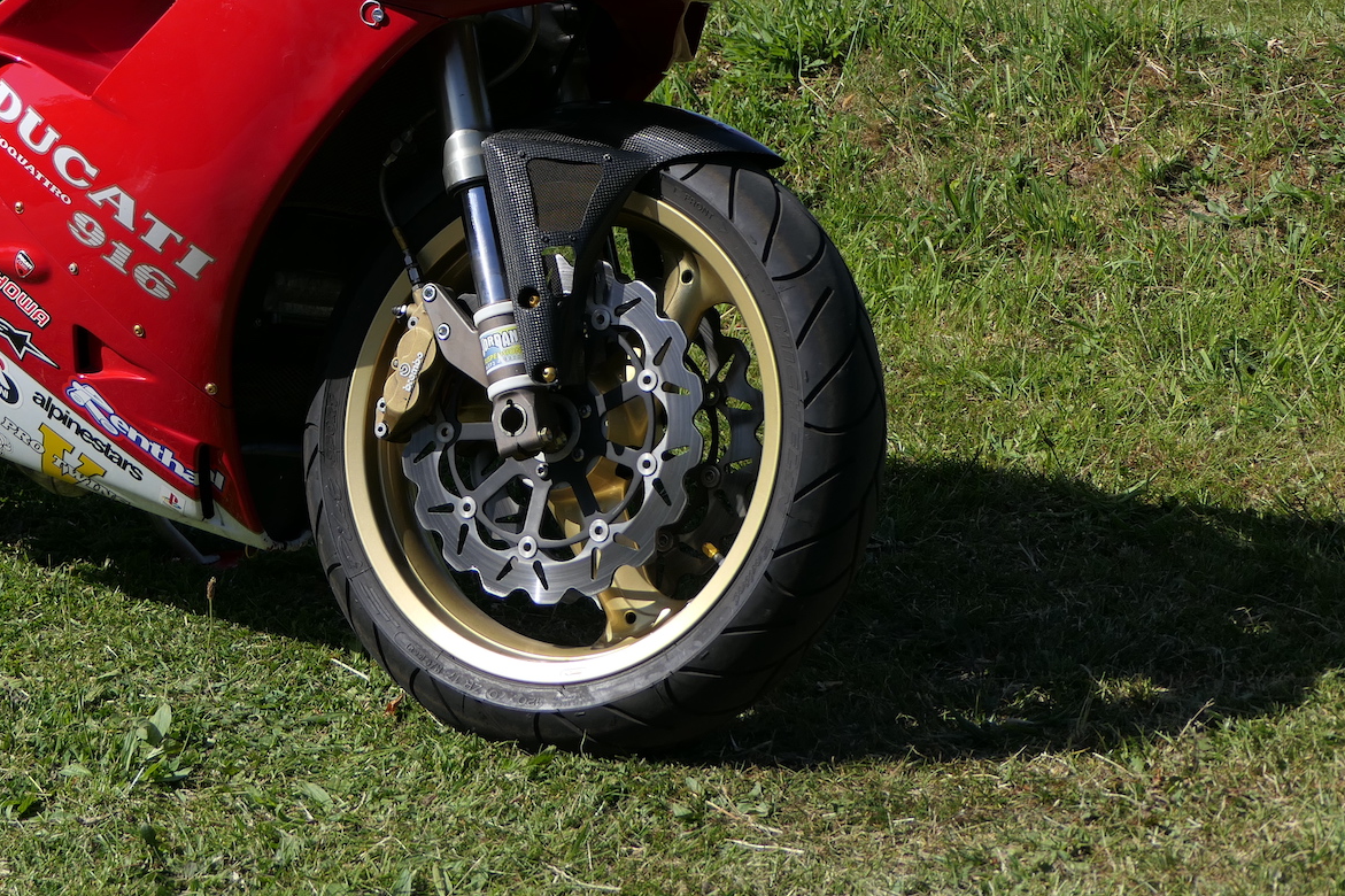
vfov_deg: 16.5
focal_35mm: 82
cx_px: 315
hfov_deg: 24.5
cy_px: 145
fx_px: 3063
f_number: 4
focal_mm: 17.5
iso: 125
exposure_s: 1/250
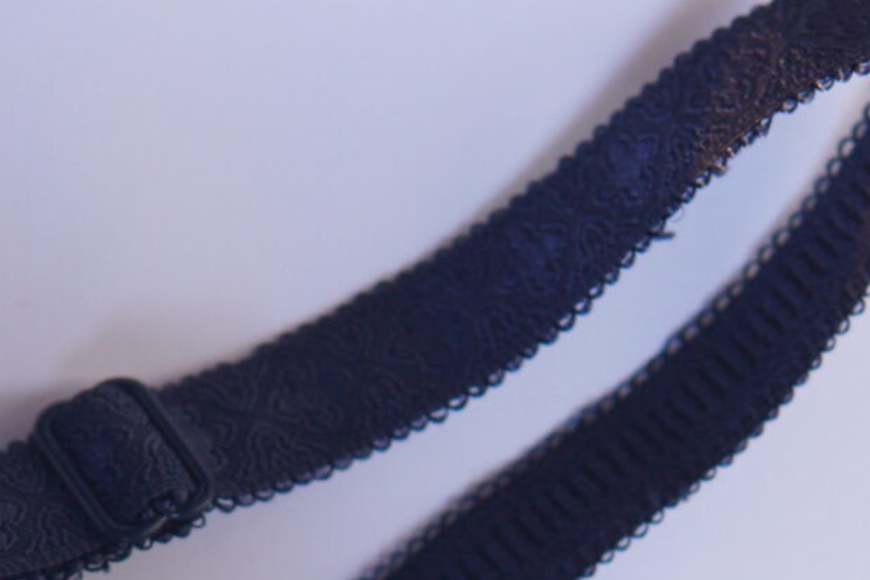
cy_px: 817
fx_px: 4469
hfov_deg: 11.1
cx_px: 226
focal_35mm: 185
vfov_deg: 7.3
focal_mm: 30
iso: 250
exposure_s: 1/160
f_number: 2.8
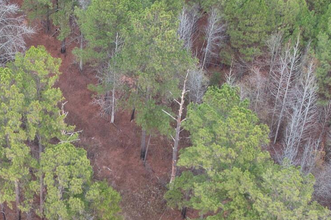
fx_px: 818
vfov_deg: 14.7
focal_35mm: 89
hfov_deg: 22.5
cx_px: 51
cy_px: 283
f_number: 2.8
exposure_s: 1/40
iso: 100
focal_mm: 8.38
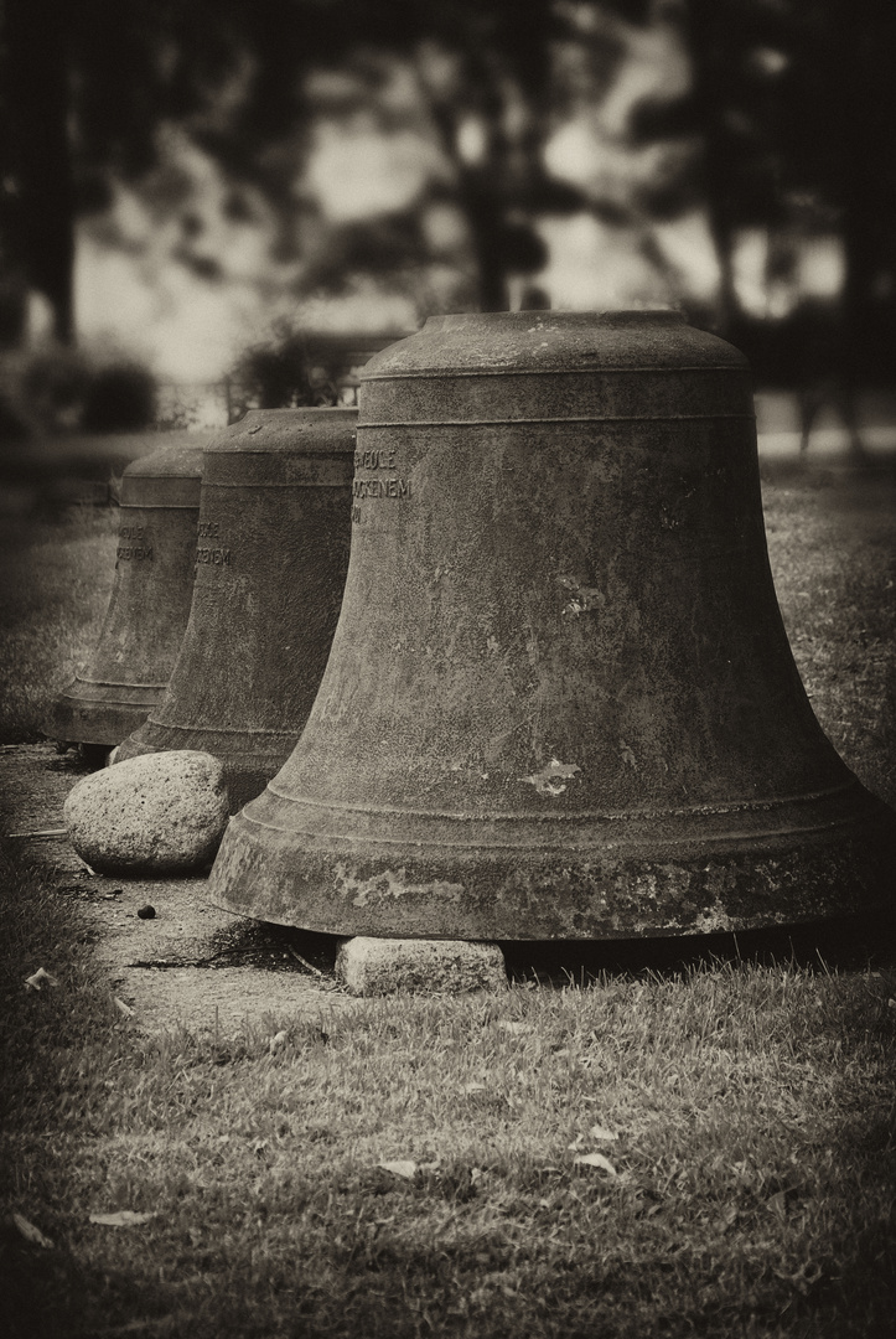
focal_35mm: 93
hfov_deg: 14.7
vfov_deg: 21.9
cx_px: 448
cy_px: 670
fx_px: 3462
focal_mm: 62
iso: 100
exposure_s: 1/15
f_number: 5.3
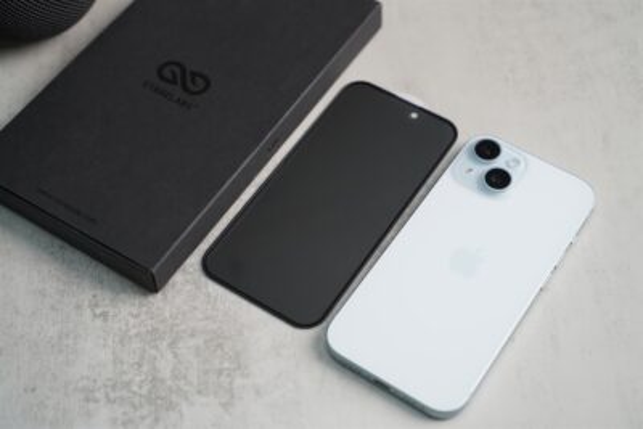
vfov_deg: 23.0
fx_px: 1054
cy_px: 214
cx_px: 322
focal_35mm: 59
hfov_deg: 33.9
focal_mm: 59
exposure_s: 1/160
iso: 1000
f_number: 4
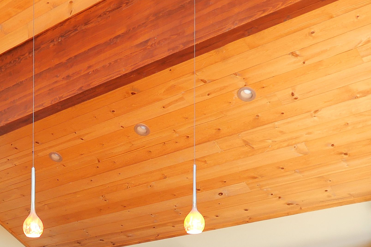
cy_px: 386
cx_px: 74
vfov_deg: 19.8
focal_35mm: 58
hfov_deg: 33.5
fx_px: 598
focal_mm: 9
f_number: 1.7
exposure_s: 1/40
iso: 800
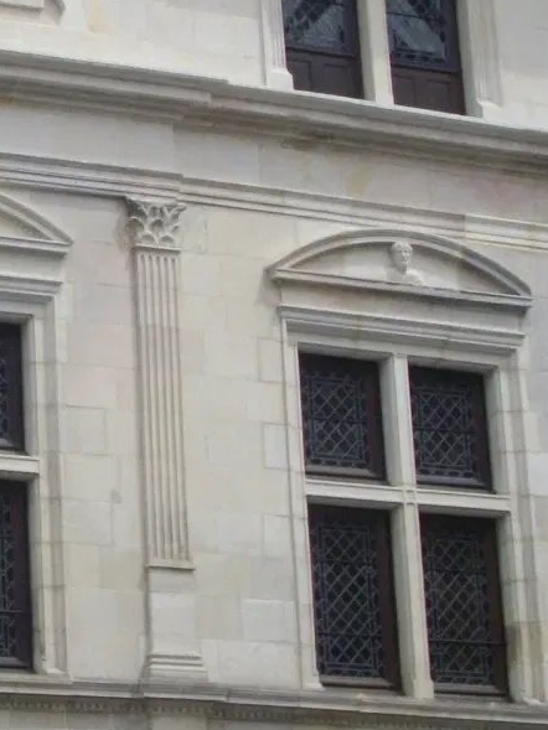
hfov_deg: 9.1
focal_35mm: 160
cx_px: -174
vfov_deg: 12.3
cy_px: 262
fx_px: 3376
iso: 100
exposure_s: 1/320
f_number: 6.3
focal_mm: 7.6
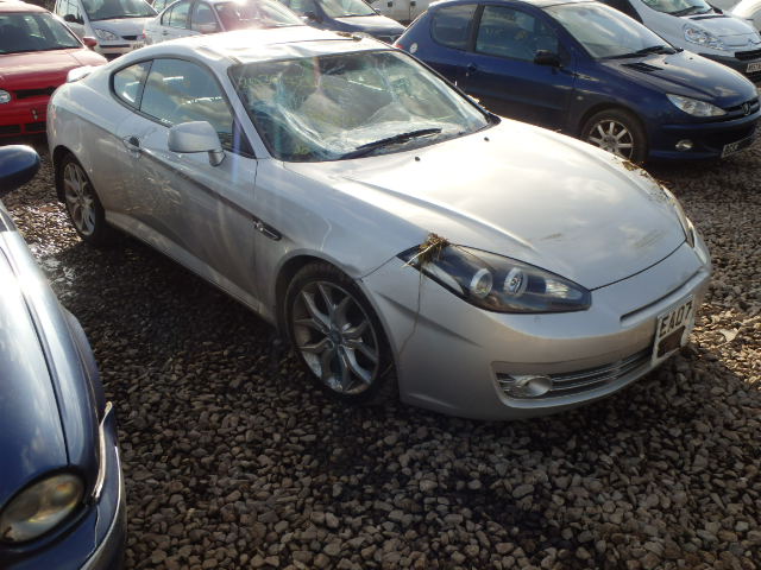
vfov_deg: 44.2
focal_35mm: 32
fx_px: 703
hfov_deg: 56.8
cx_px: 380
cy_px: 285
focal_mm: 5.7
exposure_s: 1/500
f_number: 4.2
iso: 125
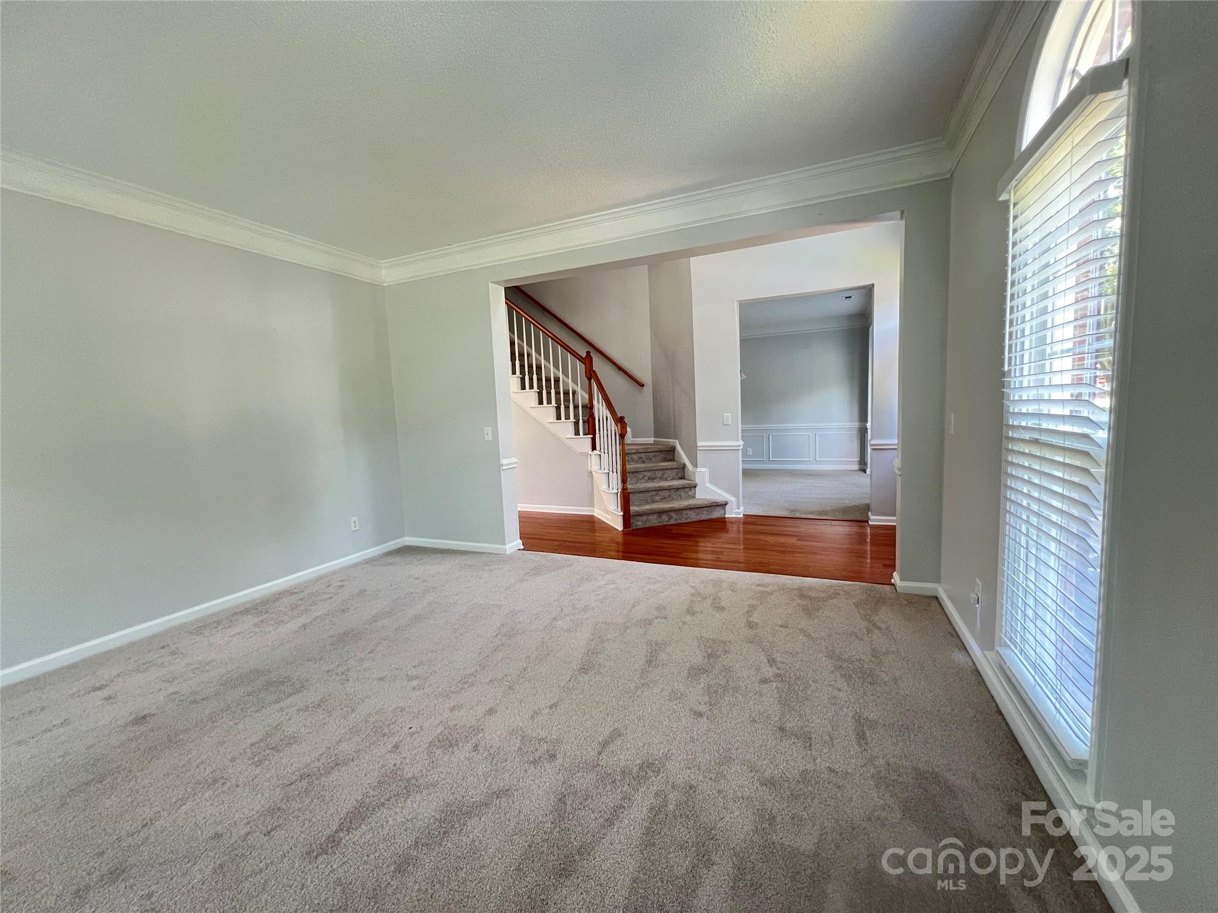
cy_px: 456
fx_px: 457
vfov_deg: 89.9
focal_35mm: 13
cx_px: 609
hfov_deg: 106.2
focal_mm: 1.57
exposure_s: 1/60
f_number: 1.8
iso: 320
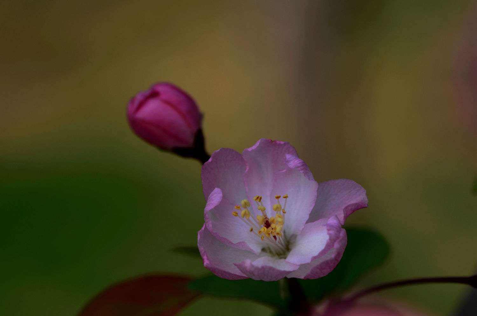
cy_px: 158
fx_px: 2083
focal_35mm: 158
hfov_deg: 13.1
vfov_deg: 8.7
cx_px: 238
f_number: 6.7
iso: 140
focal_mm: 105
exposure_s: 1/350
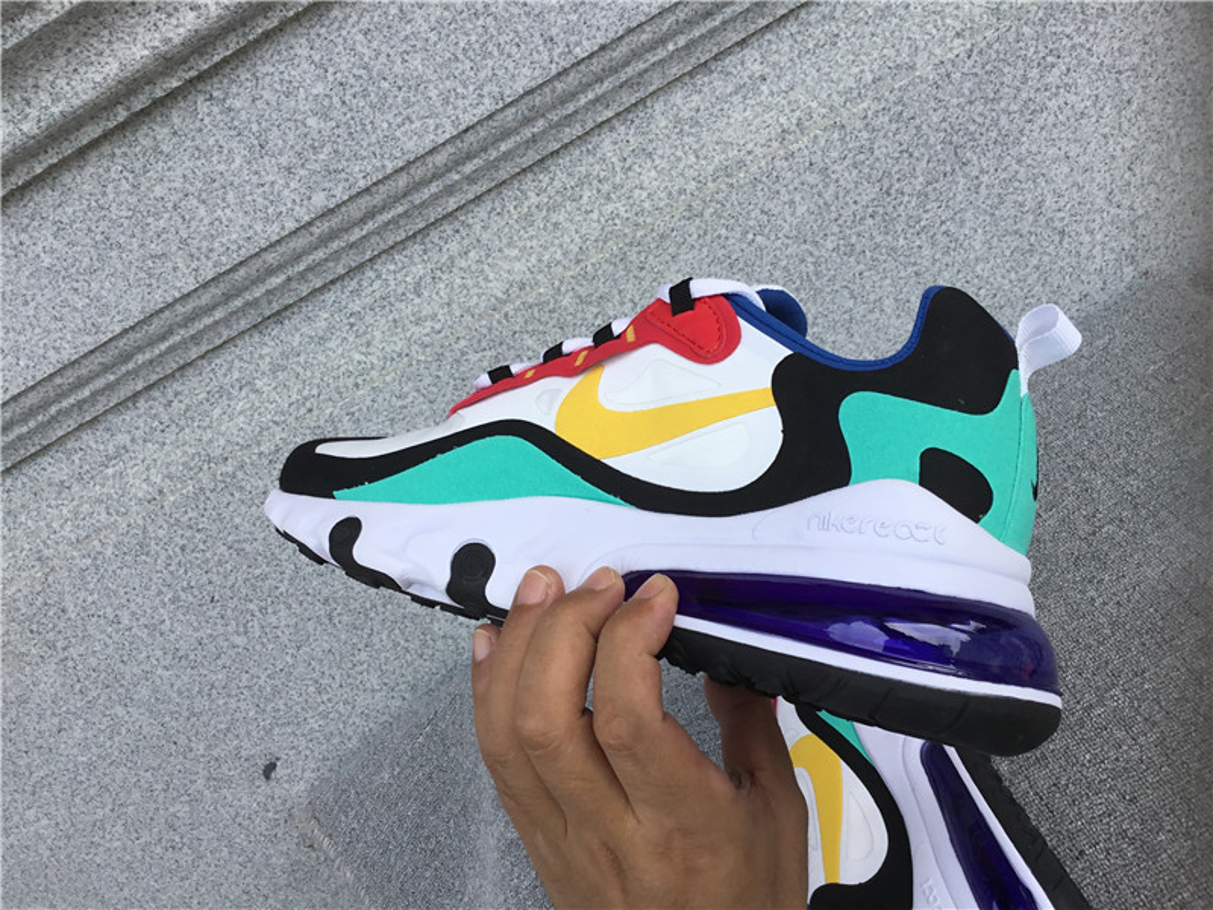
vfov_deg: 45.4
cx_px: 606
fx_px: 1086
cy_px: 455
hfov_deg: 58.4
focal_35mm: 31
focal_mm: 3.3
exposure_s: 1/550
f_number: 2.4
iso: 25
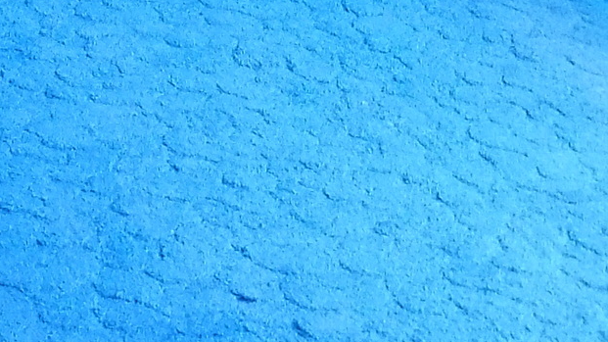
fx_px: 1999
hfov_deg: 15.3
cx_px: -425
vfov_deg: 9.0
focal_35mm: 124
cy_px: -419
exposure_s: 1/25
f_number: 3.1
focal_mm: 4
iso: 400
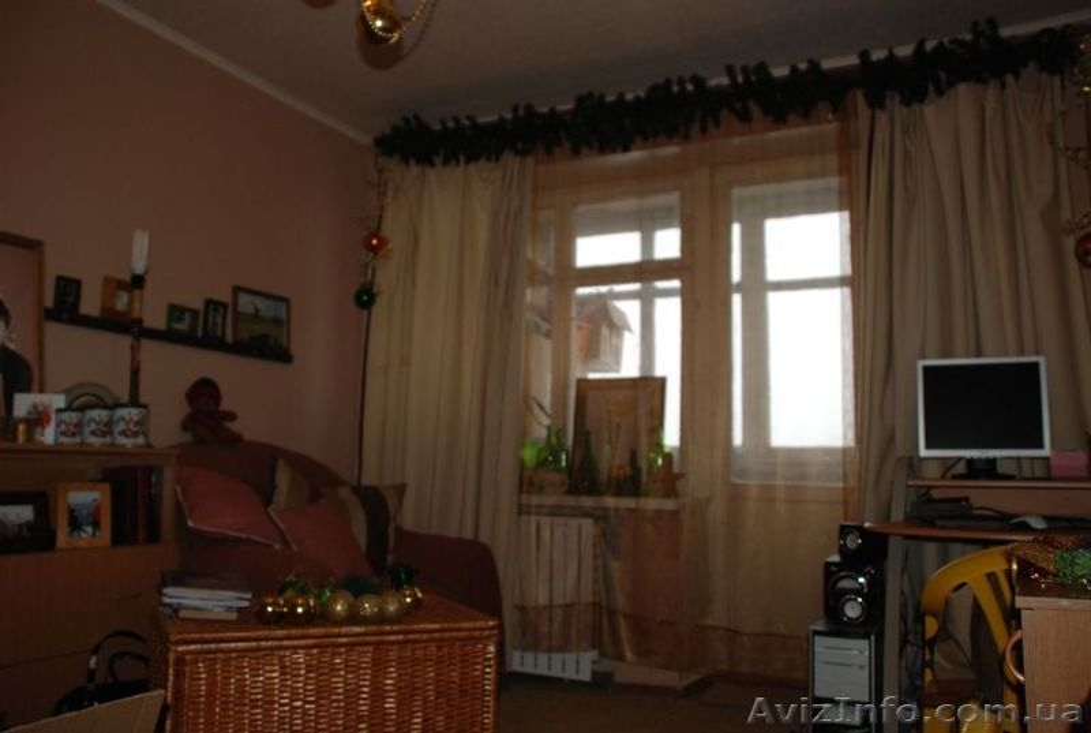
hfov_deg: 61.8
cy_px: 366
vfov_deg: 43.8
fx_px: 911
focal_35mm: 30
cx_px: 546
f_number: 3.8
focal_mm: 20
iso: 200
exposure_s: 1/80
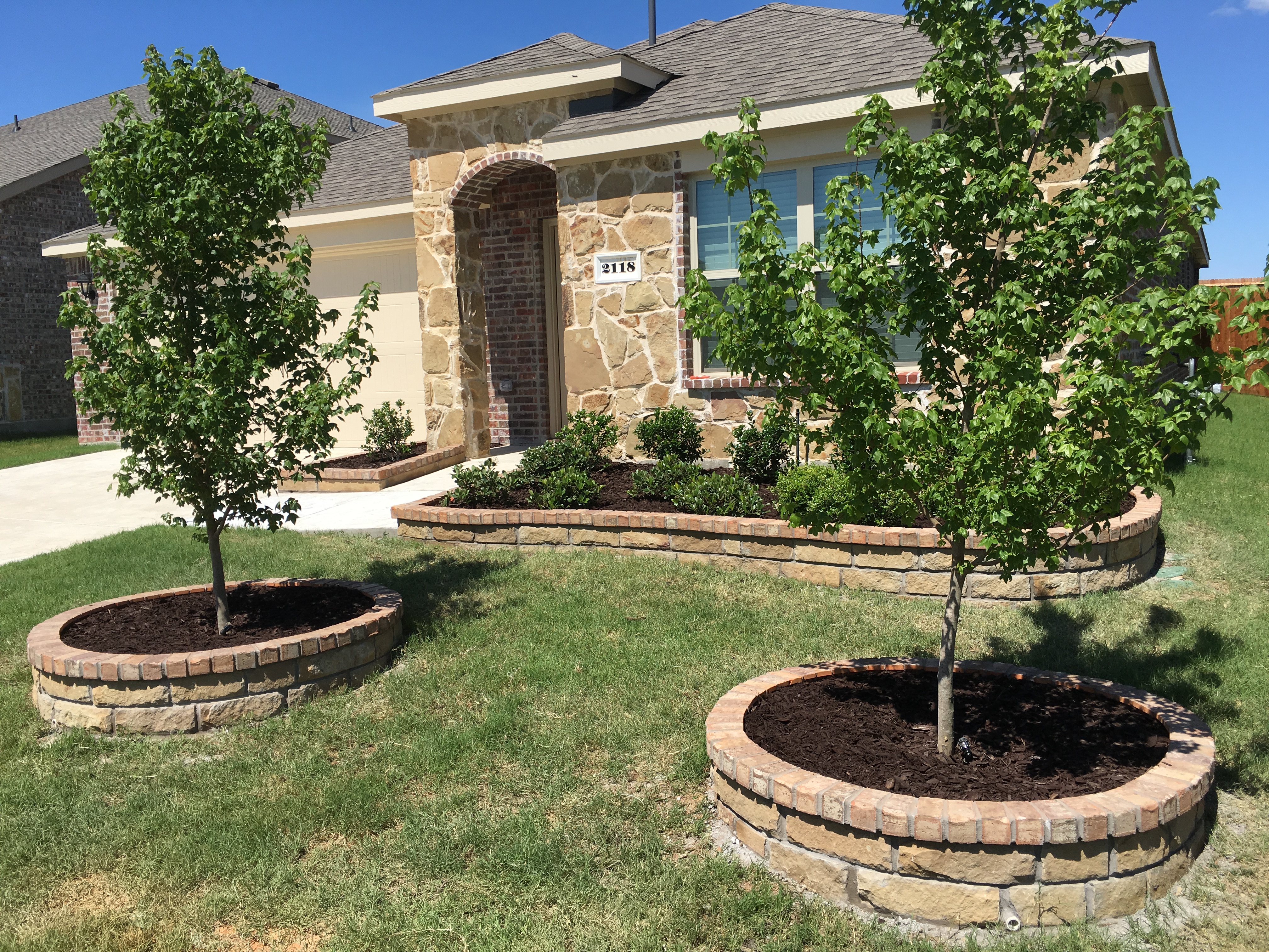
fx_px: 1063
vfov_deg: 48.2
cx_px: 634
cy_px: 476
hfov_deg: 61.7
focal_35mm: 29
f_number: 2.2
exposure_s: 1/1789
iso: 25
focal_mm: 4.15
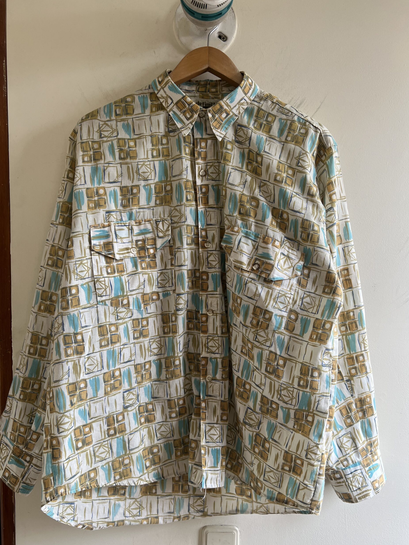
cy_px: 283
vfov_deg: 65.3
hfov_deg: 51.4
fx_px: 425
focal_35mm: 27
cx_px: 202
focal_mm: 5.7
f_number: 1.5
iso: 50
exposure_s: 1/371
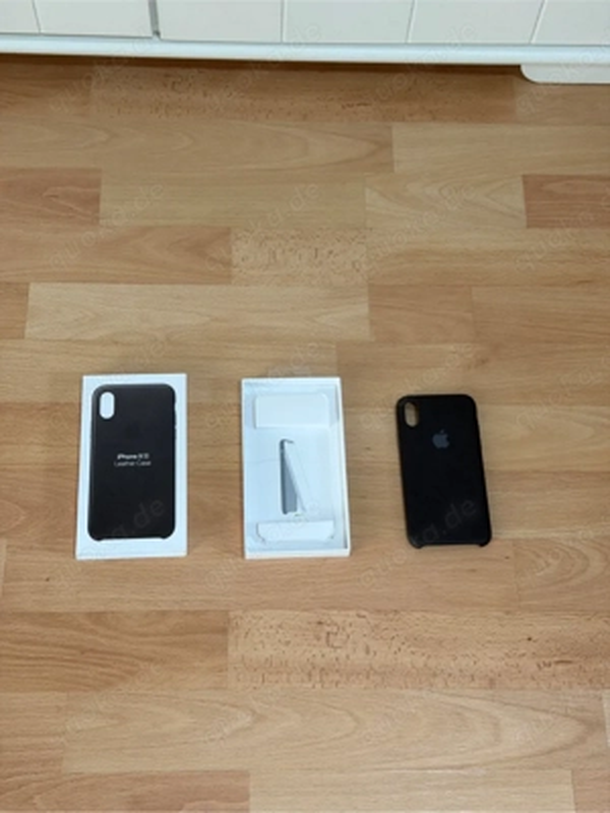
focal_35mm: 48
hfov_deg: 30.3
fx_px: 1128
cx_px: 305
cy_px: 406
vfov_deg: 39.7
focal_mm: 6.76
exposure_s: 1/49
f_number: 1.78
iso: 250
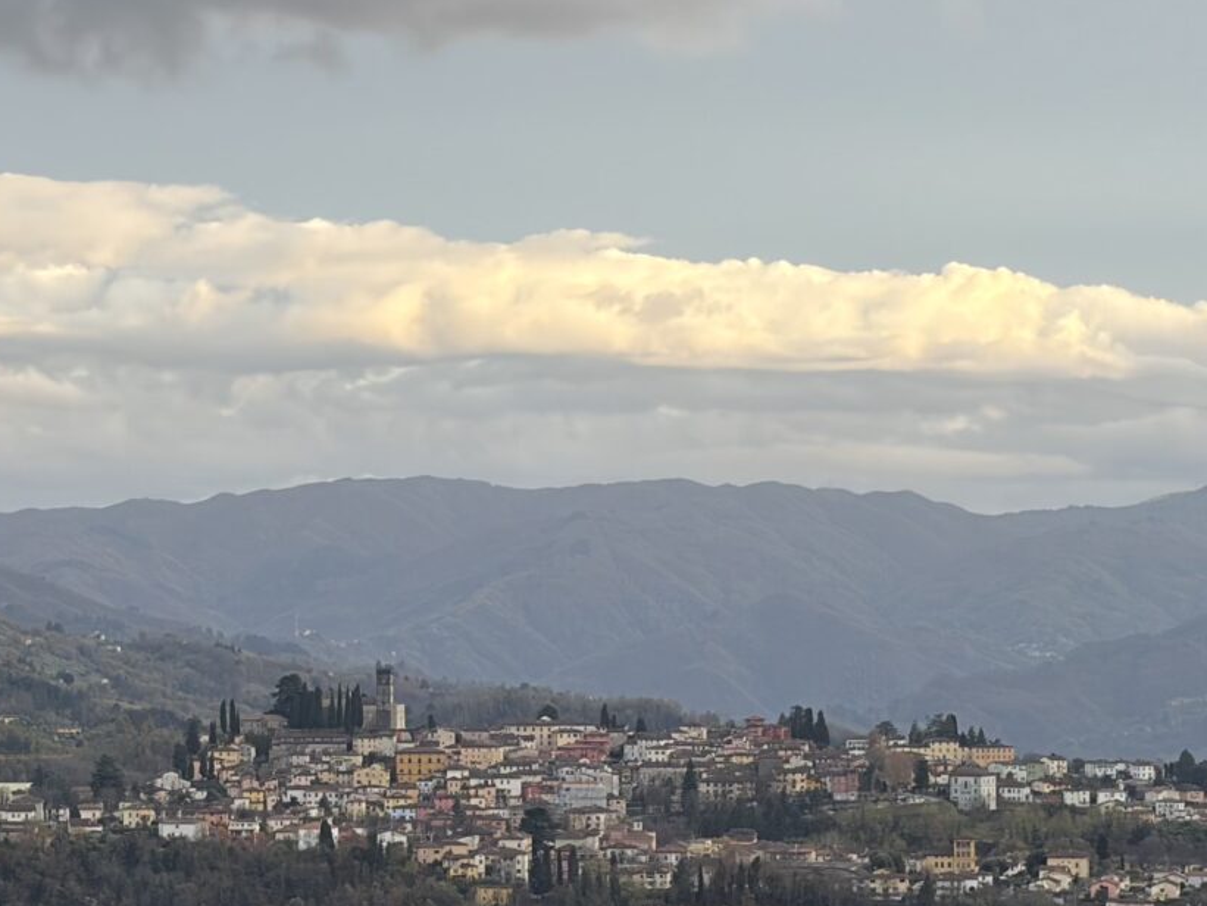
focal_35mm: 76
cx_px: 419
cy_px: 654
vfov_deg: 19.3
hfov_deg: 25.5
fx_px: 2650
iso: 32
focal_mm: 5.96
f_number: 1.6
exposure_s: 1/341
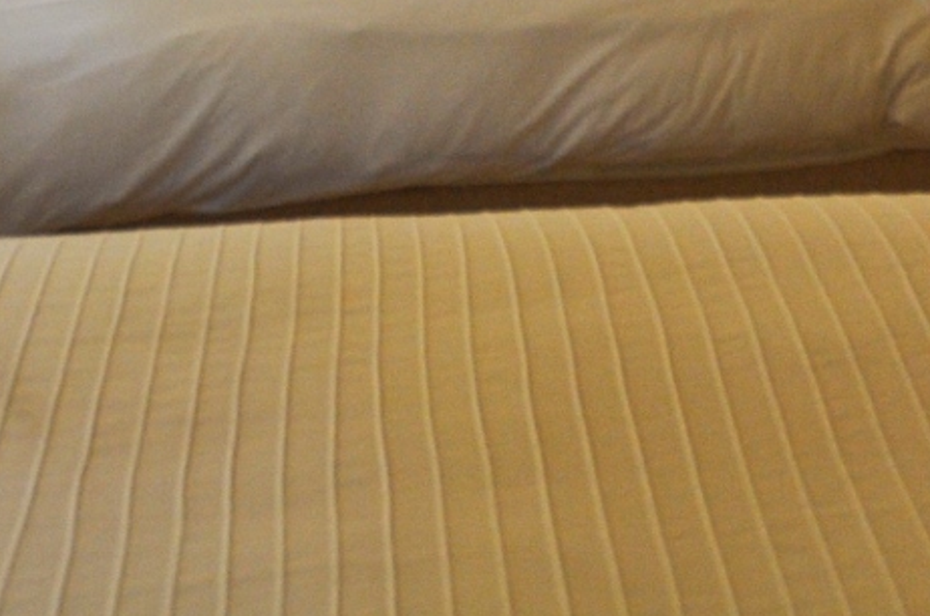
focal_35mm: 65
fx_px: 1676
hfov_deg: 30.5
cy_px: -592
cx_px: 703
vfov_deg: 16.3
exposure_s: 1/60
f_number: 4
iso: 560
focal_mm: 10
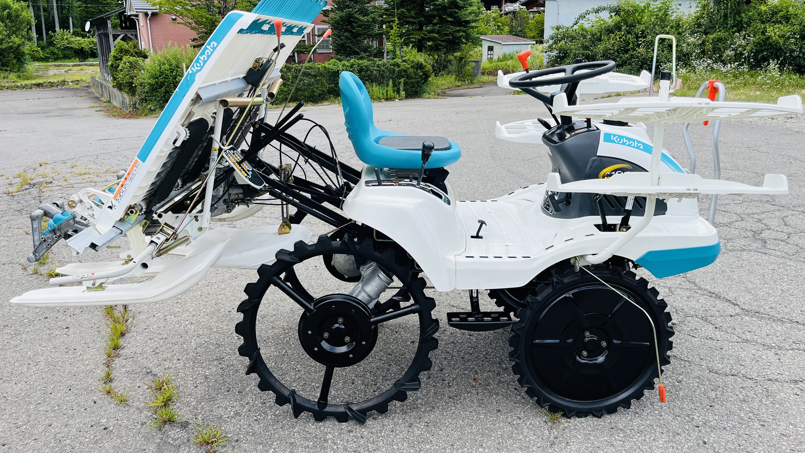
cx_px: 409
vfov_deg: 40.1
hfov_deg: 66.1
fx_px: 619
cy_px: 189
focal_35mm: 29
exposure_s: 1/1802
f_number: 1.6
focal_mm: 5.1
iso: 50
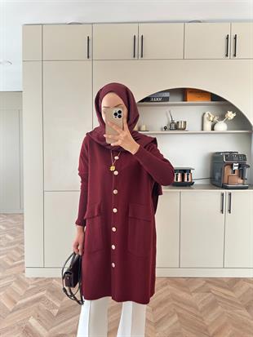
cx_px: 126
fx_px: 234
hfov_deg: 56.8
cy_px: 168
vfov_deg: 71.6
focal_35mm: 24
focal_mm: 6.86
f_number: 1.78
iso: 125
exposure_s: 1/121
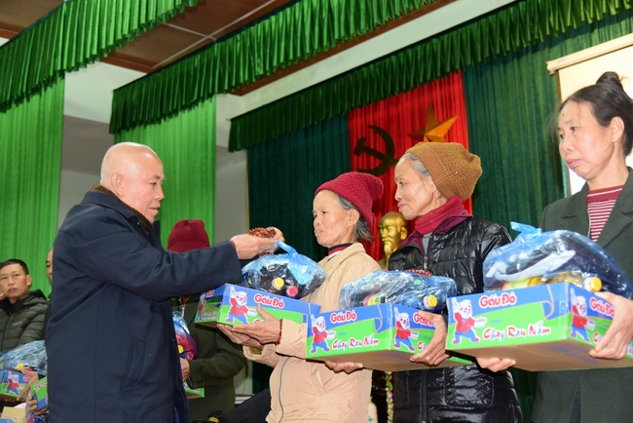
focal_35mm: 46
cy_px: 212
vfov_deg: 29.3
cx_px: 316
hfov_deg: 42.7
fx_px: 809
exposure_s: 1/40
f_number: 4
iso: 1000
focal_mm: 46
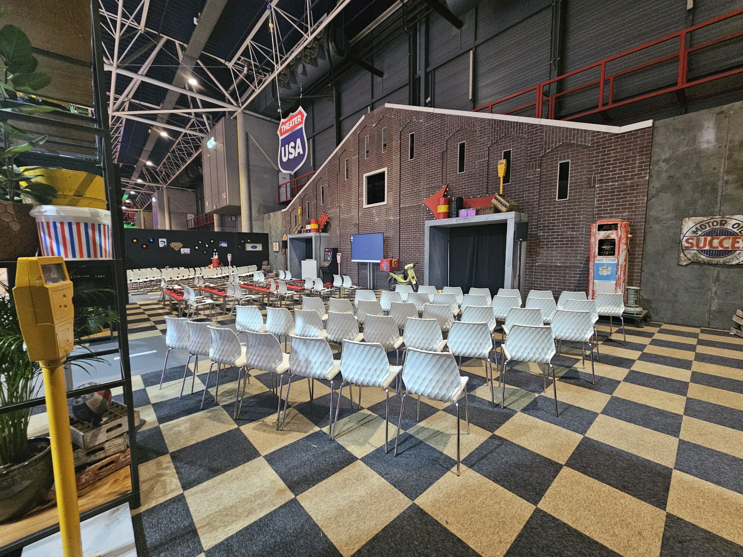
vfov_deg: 89.9
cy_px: 278
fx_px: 279
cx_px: 372
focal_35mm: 13
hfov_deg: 106.2
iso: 640
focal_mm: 2.2
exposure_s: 1/25
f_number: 2.2
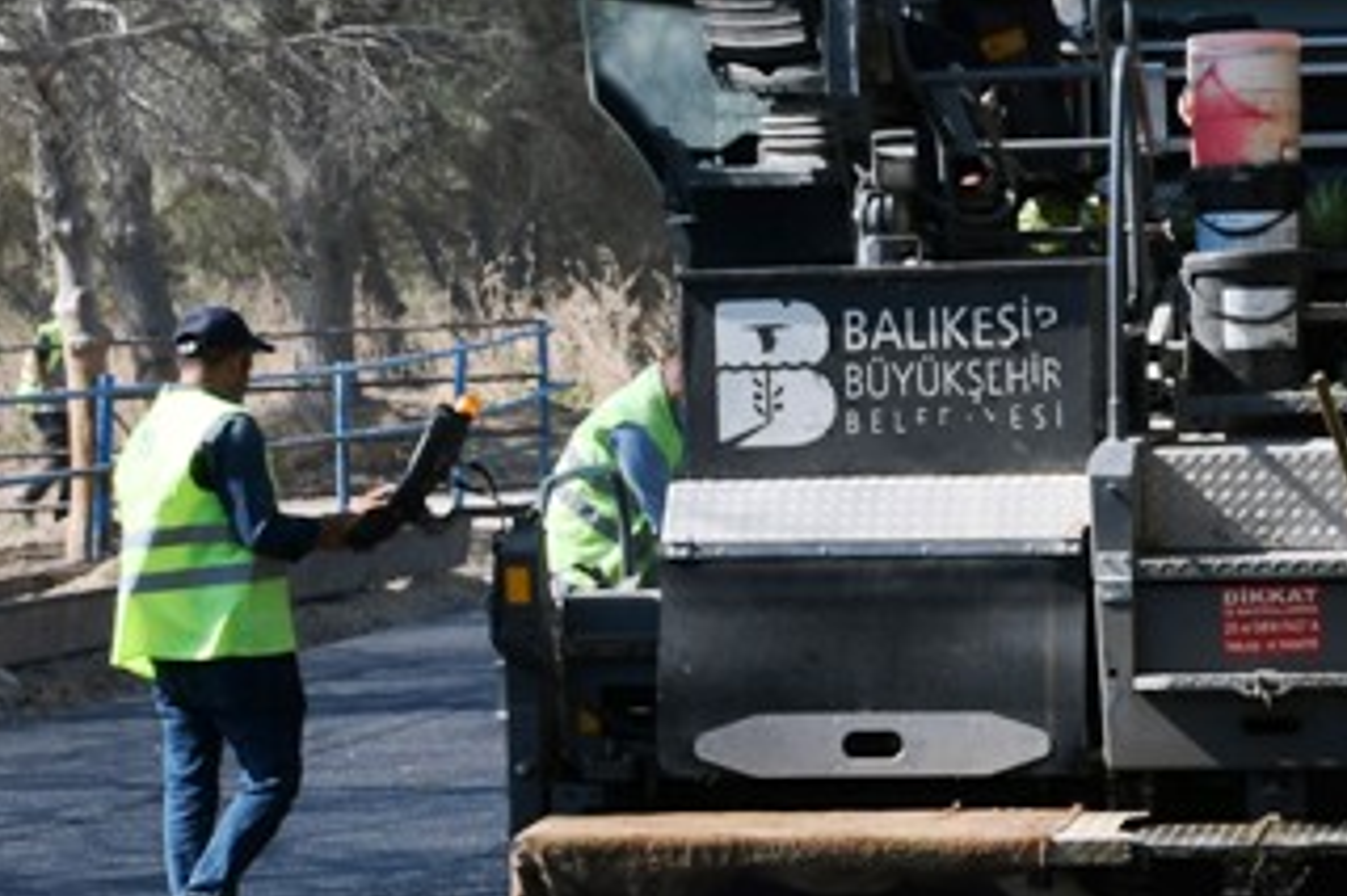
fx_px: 7180
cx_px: 1061
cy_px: 490
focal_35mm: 192
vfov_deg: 7.1
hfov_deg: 10.7
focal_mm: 40
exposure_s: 1/125
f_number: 9
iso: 100
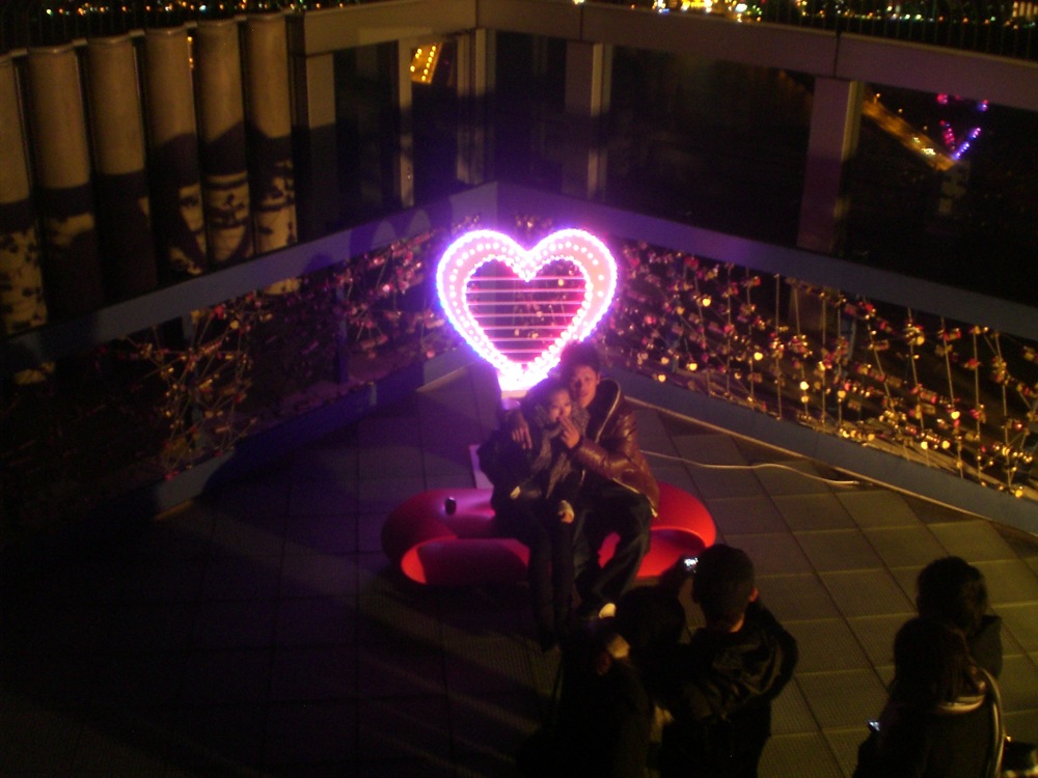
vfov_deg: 37.7
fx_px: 1139
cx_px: 519
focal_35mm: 38
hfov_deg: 49.0
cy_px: 389
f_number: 3.1
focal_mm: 6.3
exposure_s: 1/2.5
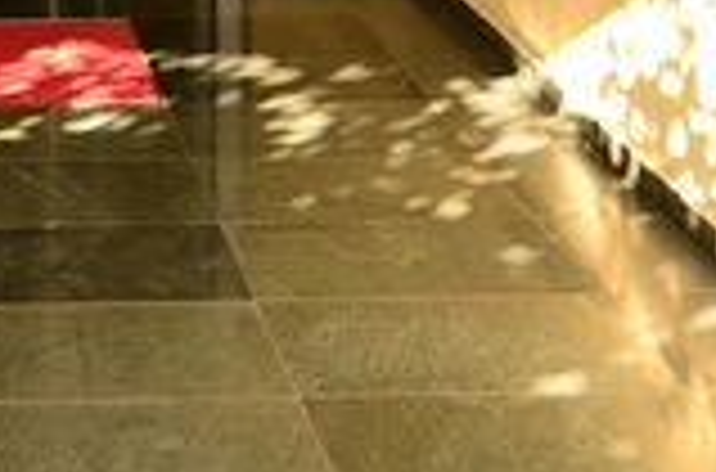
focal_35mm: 82
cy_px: -454
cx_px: -56
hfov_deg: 23.4
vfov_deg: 14.1
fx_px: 1626
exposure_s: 1/80
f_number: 4
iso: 100
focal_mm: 12
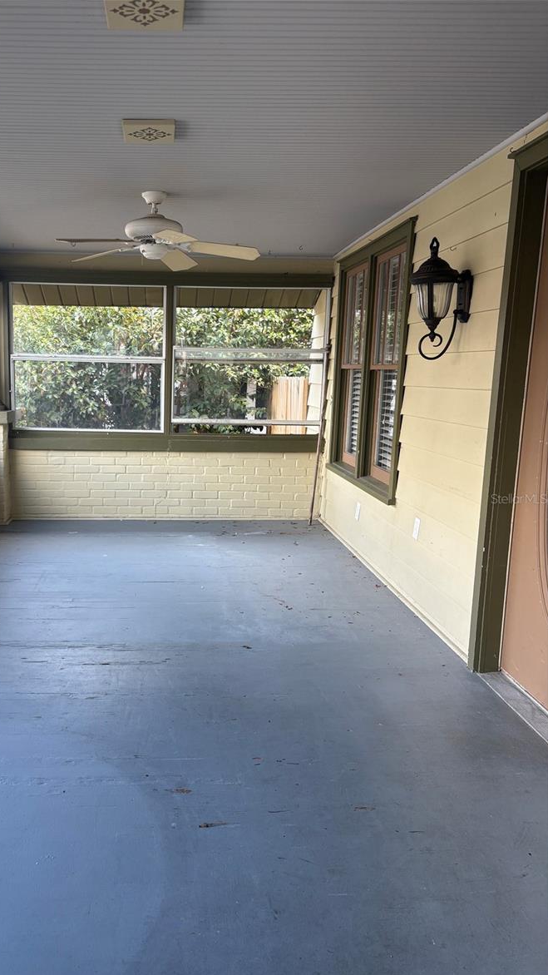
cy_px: 498
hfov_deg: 39.6
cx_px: 175
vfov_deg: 66.1
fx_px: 749
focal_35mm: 29
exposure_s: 1/122
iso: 50
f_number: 1.6
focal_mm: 5.96
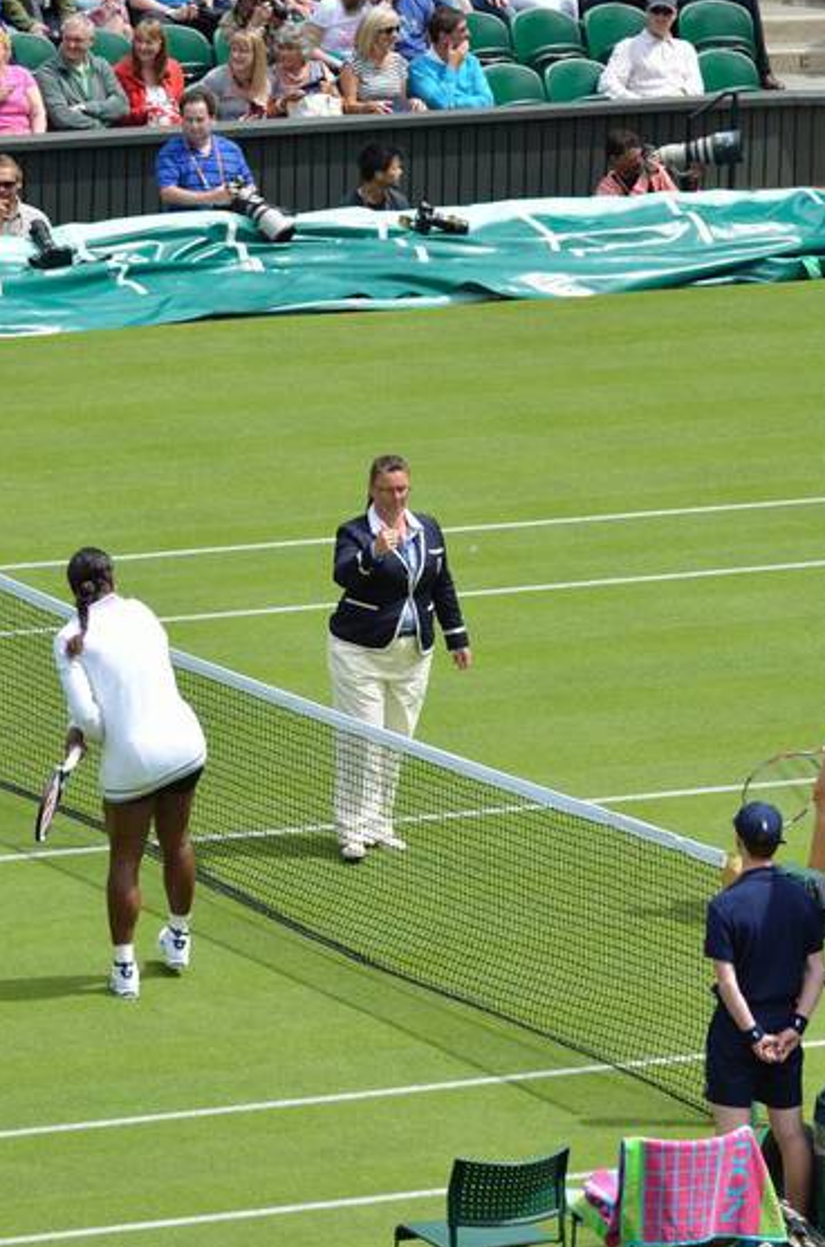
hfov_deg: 4.4
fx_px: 10765
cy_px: 648
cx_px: 499
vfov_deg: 6.6
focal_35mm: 312
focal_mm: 165
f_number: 5
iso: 100
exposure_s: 1/500
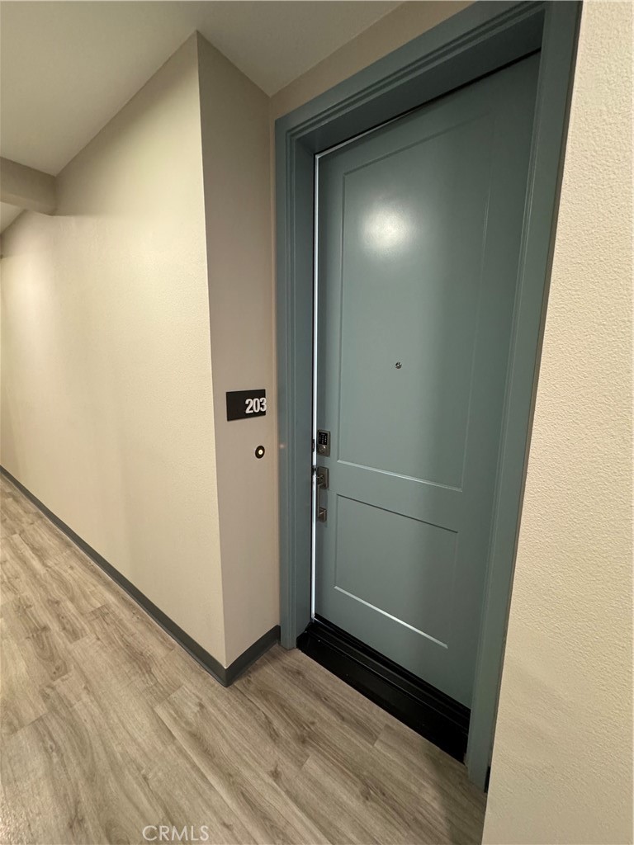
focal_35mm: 14
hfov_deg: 85.7
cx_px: 317
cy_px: 422
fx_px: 342
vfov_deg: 102.1
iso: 400
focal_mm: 2.22
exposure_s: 1/60
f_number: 2.2
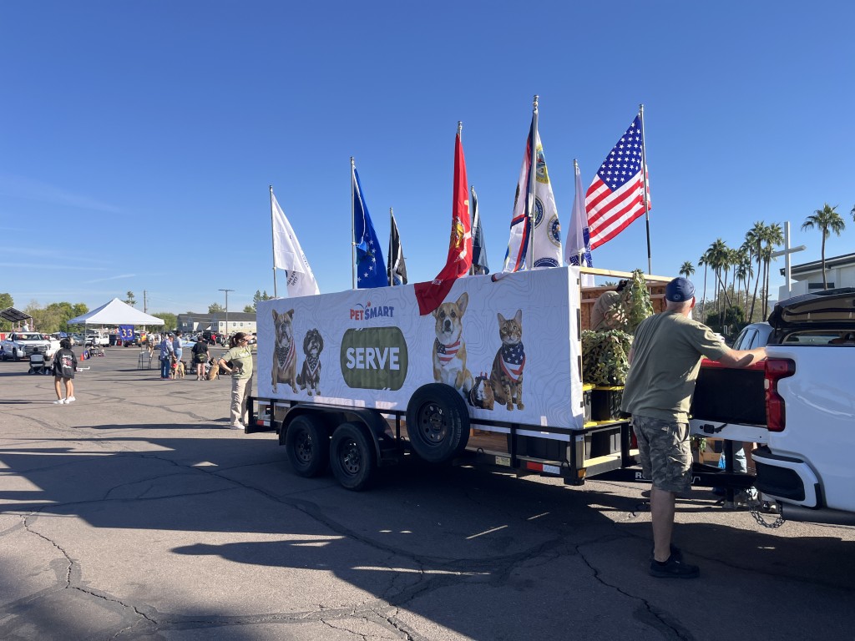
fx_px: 642
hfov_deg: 67.3
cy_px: 320
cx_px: 428
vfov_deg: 53.1
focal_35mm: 26
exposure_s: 1/2688
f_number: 1.6
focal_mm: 5.1
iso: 50
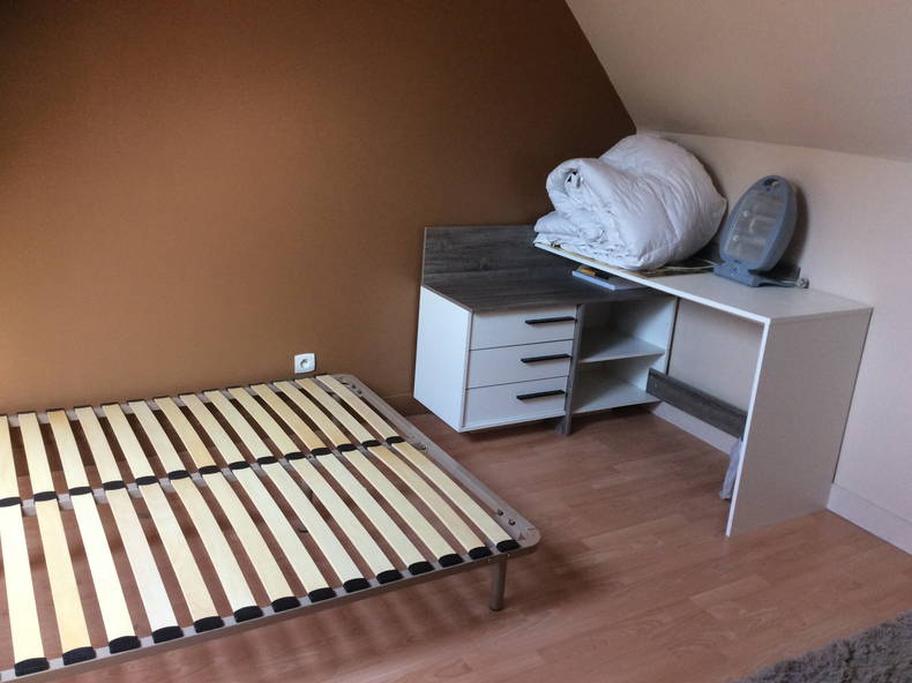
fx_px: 843
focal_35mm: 32
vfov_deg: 44.1
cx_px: 456
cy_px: 342
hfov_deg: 56.8
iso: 80
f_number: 2.4
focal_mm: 3.3
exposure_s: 1/25
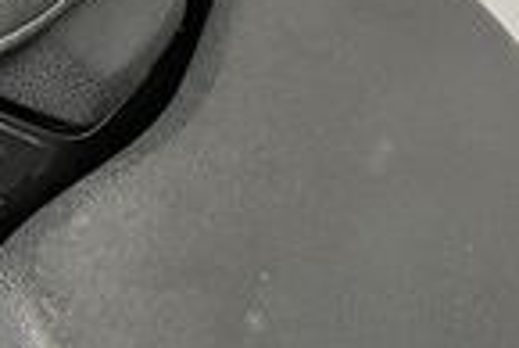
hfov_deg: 17.0
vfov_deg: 11.5
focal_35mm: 119
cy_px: 265
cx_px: 72
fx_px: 1717
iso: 160
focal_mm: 5.1
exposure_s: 1/50
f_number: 1.6
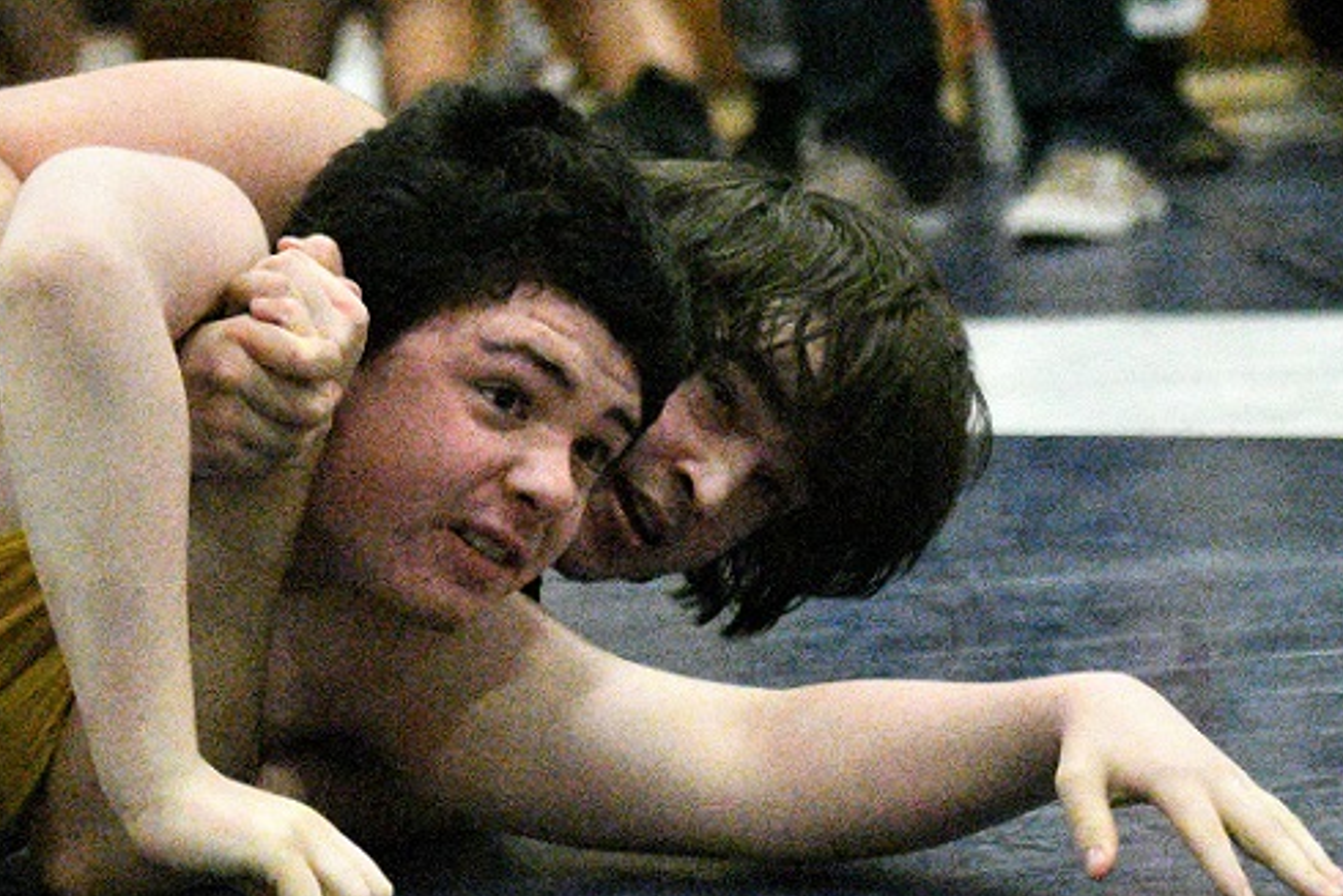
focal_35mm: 206
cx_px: 107
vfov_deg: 6.7
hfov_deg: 9.9
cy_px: 656
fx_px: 7687
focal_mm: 70
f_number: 2.8
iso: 51200
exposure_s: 1/2000
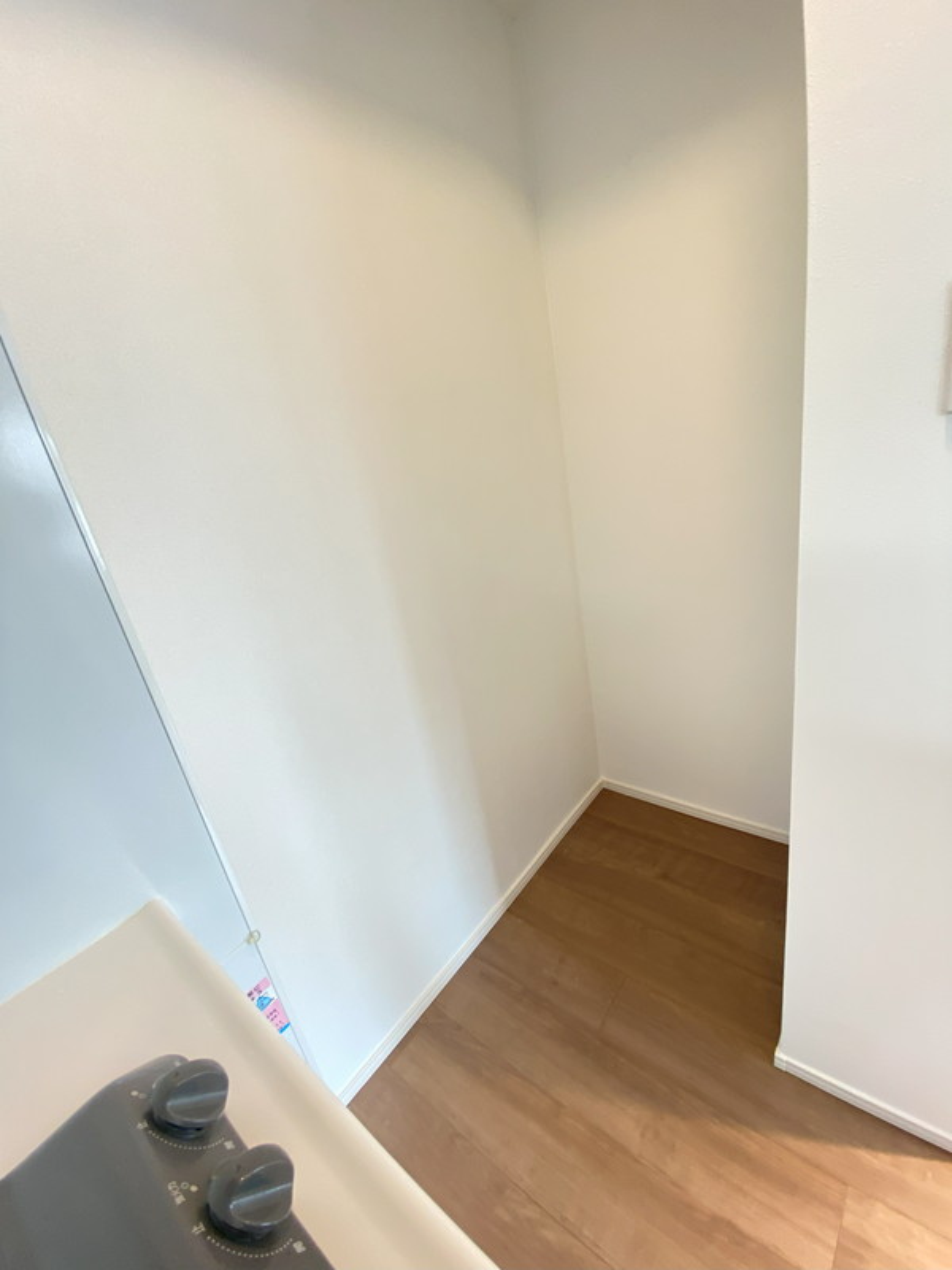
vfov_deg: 106.2
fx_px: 477
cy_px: 635
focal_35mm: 13
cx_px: 476
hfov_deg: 89.9
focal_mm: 1.54
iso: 125
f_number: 2.4
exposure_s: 1/50
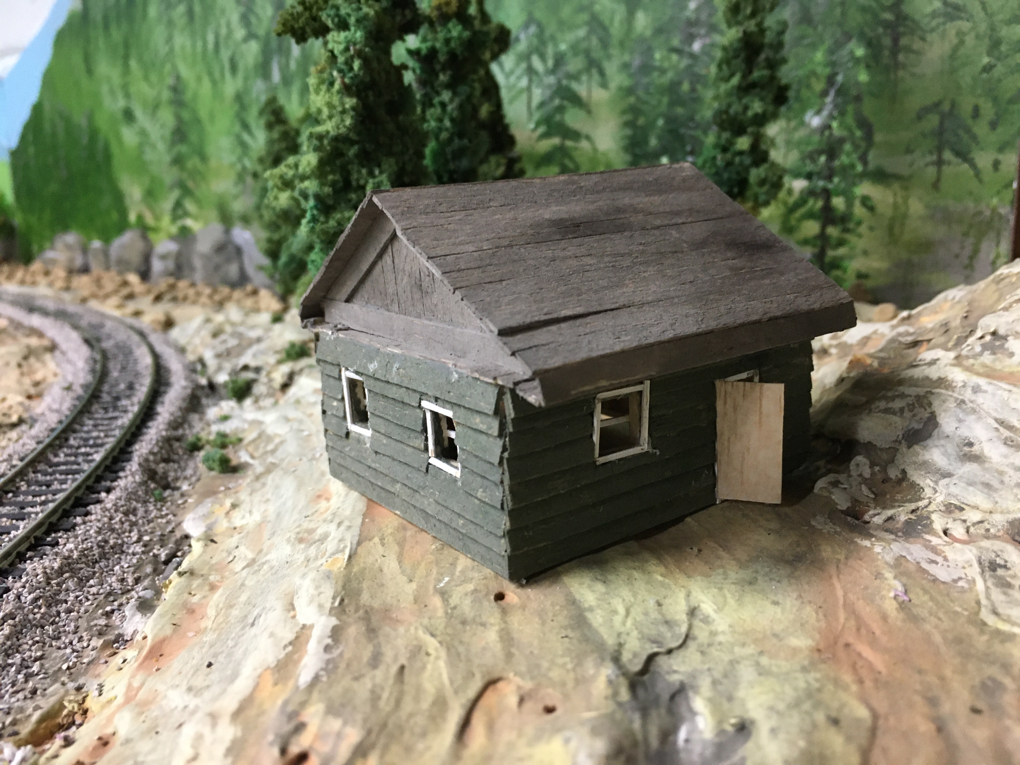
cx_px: 510
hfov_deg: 61.7
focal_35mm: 29
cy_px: 382
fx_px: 855
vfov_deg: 48.2
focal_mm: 4.15
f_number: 2.2
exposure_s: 1/30
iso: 160
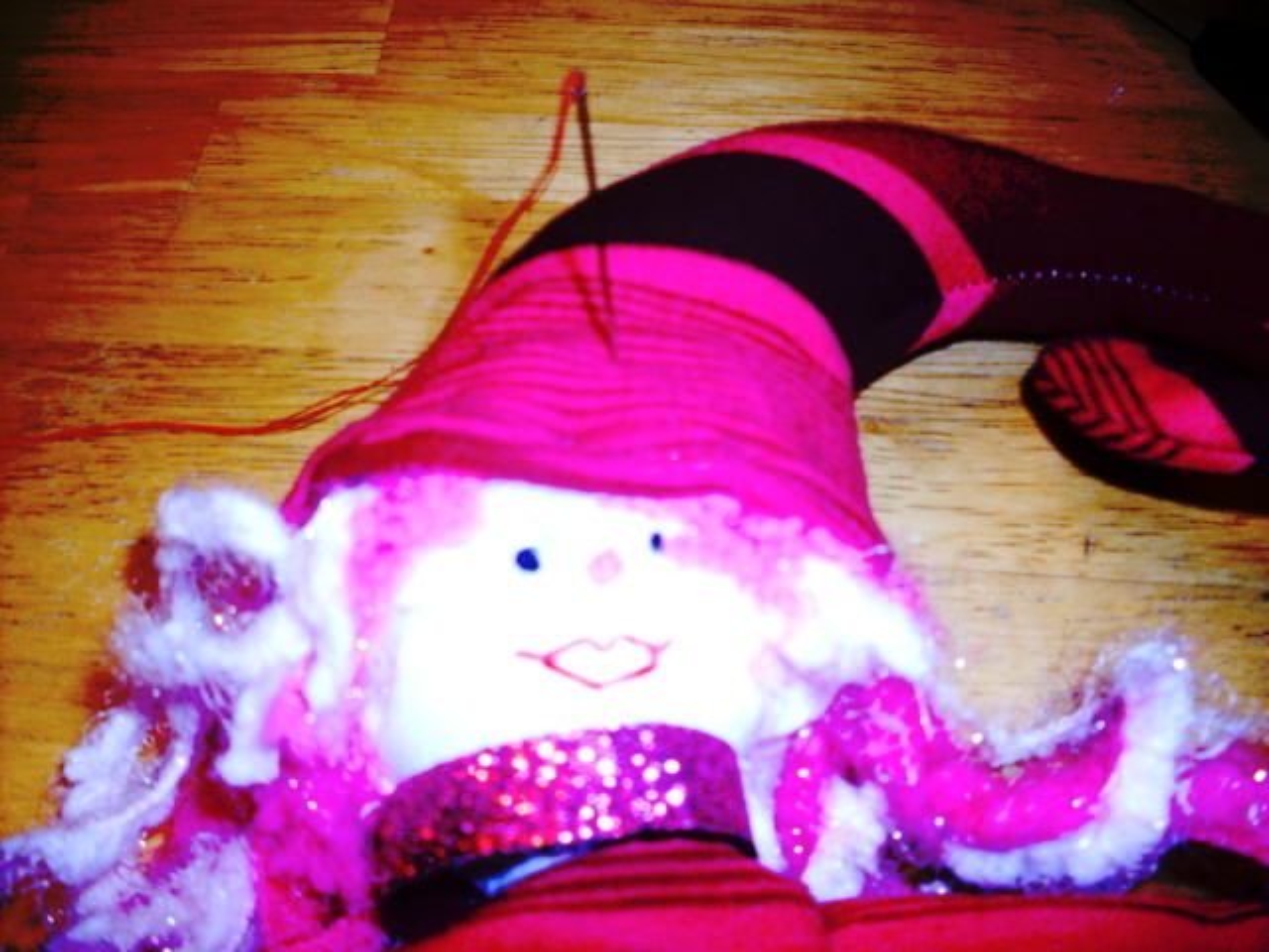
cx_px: 634
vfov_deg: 37.7
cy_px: 476
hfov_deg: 49.0
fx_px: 1393
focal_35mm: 38
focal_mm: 6.3
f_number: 2.8
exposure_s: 1/45
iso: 100
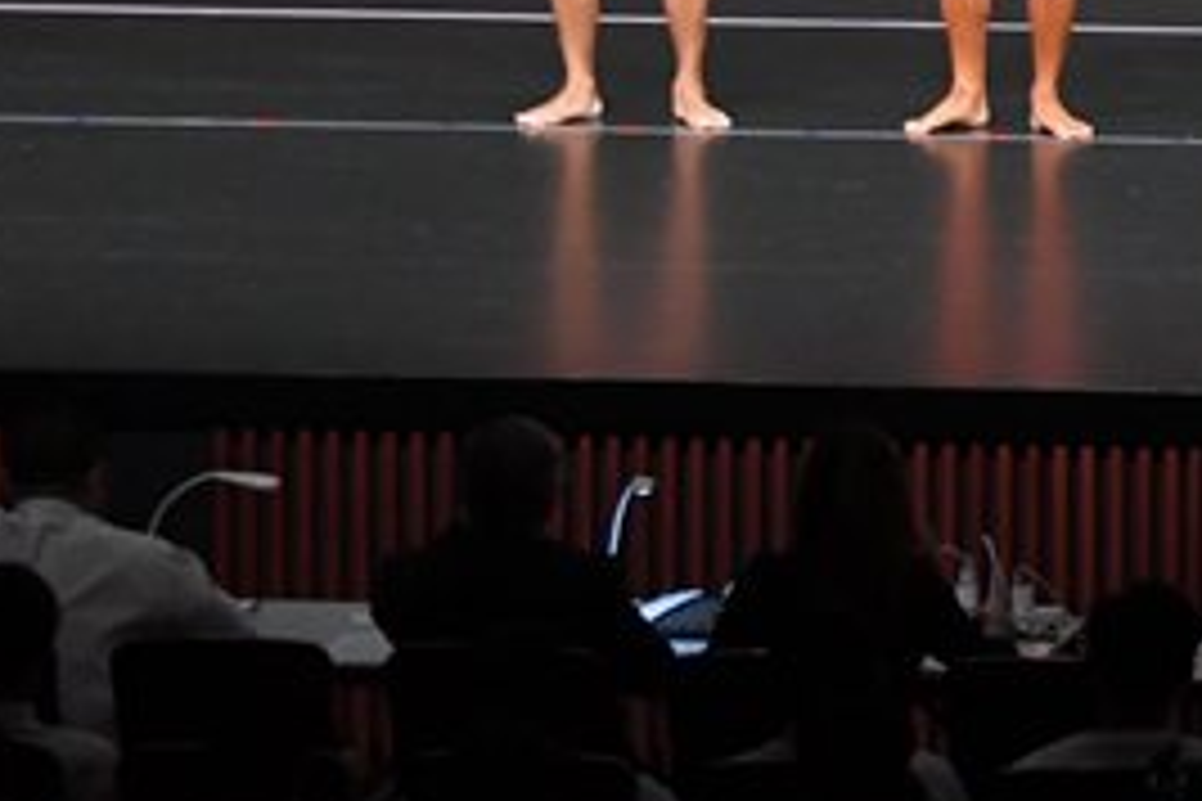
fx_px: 11919
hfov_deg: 5.7
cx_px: 1713
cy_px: -279
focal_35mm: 357
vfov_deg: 3.8
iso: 4000
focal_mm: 82
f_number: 5.6
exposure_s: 1/400
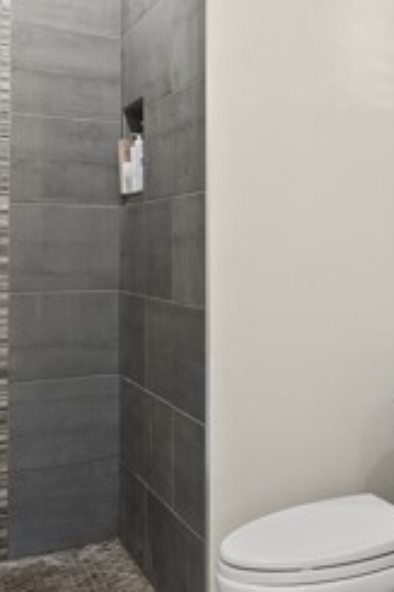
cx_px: 479
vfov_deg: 40.2
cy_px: 233
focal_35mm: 49
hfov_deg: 24.7
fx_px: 805
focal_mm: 20
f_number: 8
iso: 250
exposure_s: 2
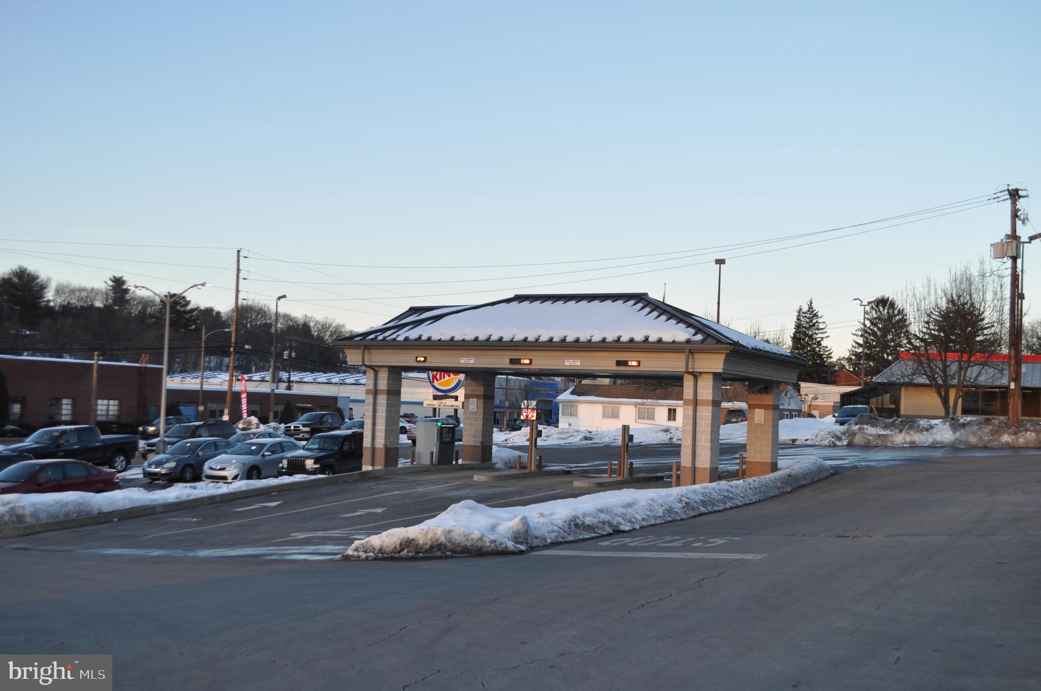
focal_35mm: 39
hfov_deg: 49.6
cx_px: 520
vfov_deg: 34.1
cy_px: 346
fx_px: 1126
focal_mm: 26
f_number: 6.3
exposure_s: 1/160
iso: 200
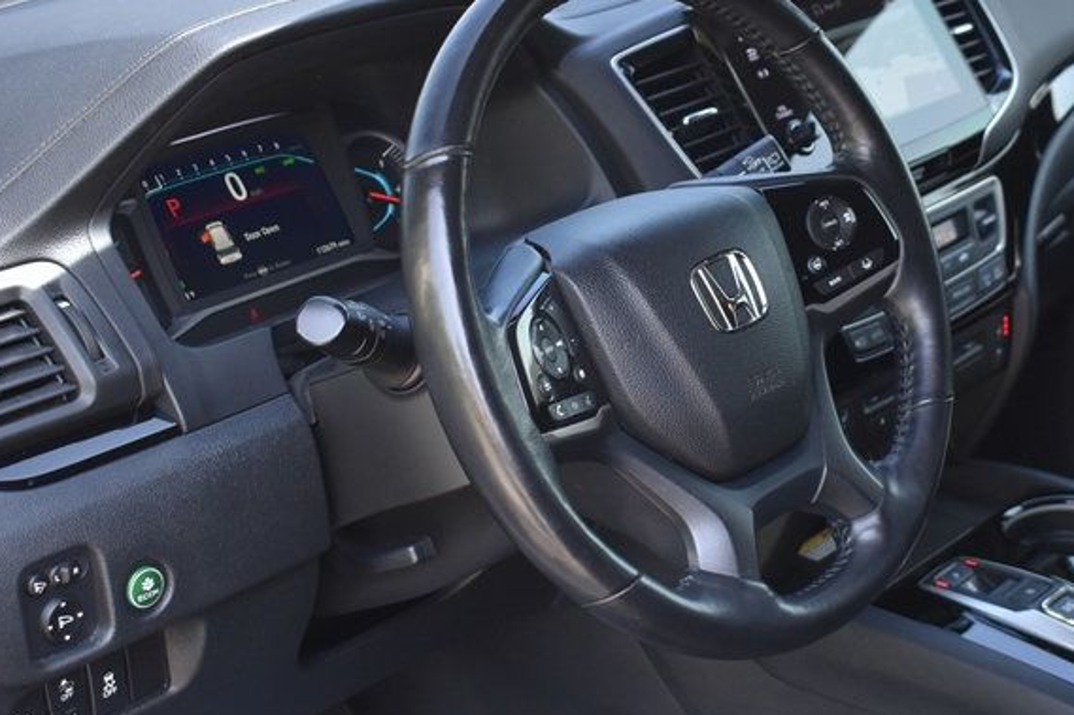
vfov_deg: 18.7
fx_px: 2174
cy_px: 403
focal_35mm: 73
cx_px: 778
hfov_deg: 27.4
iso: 800
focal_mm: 27
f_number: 4
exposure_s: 1/200
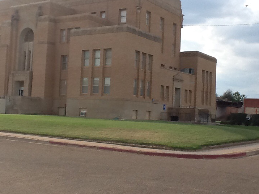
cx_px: 97
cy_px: 89
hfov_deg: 32.5
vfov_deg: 24.8
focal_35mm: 59
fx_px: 441
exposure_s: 1/764
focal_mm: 2.03
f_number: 2.4
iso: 40
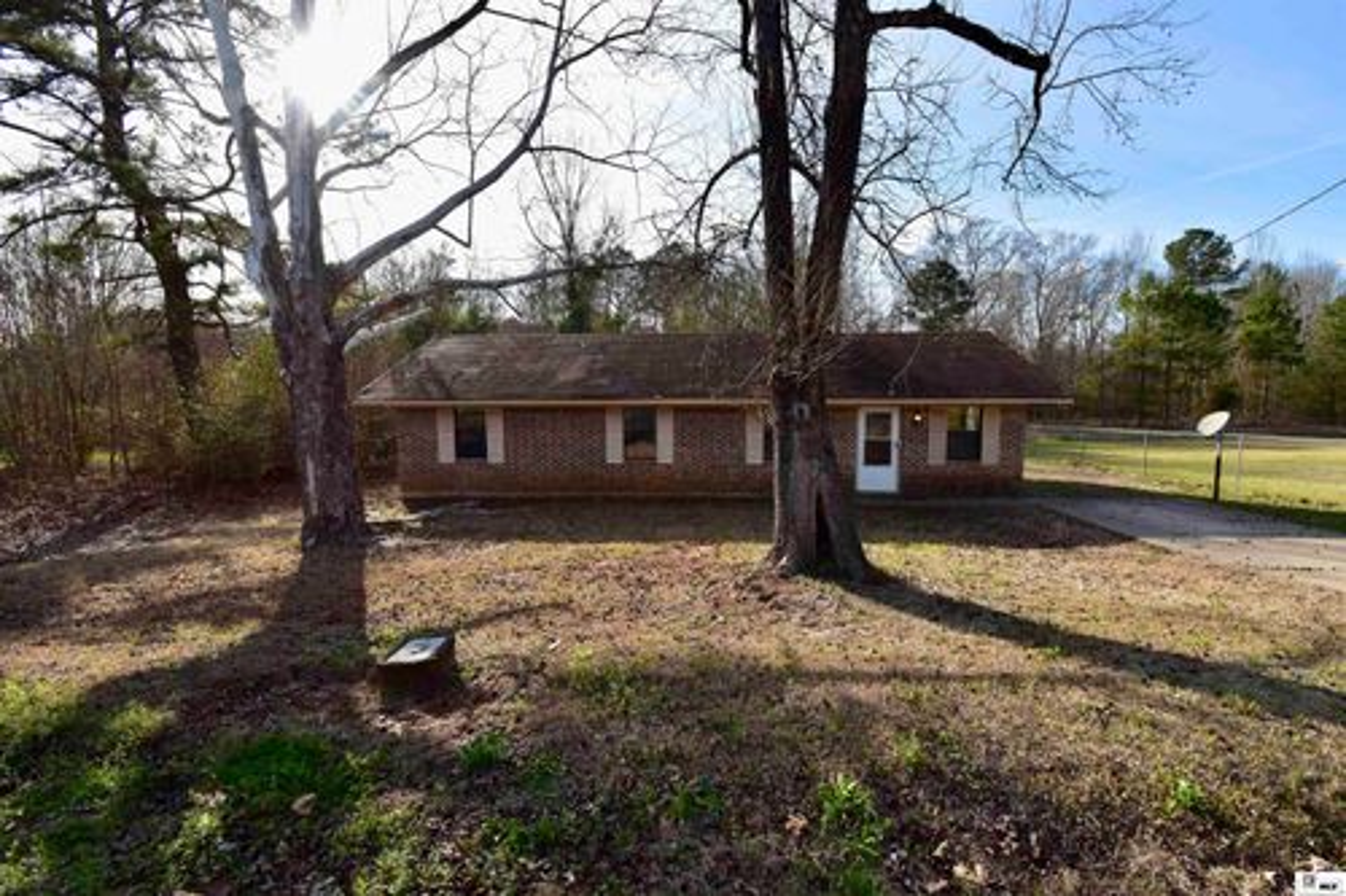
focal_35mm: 15
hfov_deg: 100.4
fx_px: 561
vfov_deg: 77.3
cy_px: 448
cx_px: 673
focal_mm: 10
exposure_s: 1/320
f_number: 10
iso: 400
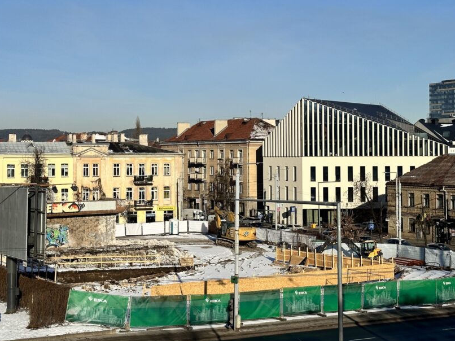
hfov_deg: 31.7
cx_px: 209
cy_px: 139
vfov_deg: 24.0
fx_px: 802
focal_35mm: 61
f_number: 1.78
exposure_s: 1/8197
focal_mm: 6.86
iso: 64
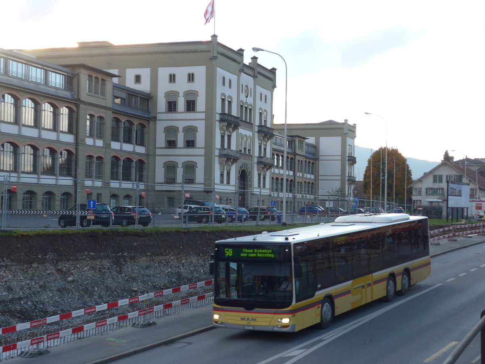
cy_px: 182
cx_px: 242
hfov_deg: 29.4
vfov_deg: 22.3
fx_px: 925
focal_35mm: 66
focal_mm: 13.4
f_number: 3.9
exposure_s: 1/160
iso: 80
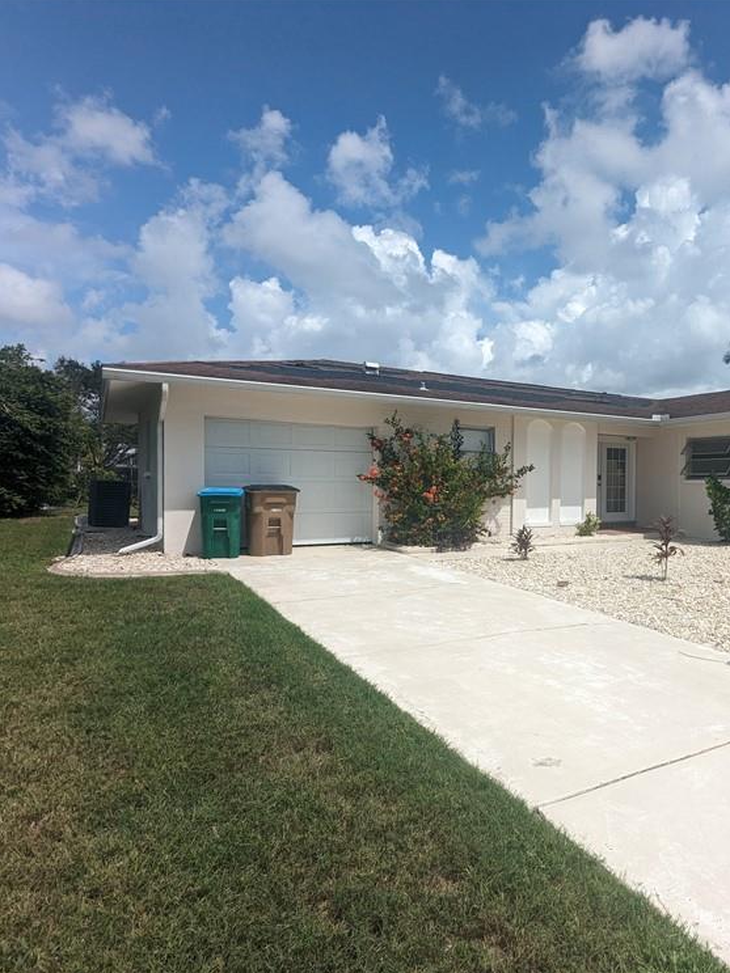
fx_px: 619
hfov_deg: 58.1
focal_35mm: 22
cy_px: 496
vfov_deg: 76.4
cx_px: 542
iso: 69
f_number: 2.2
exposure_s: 1/3096
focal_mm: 2.35
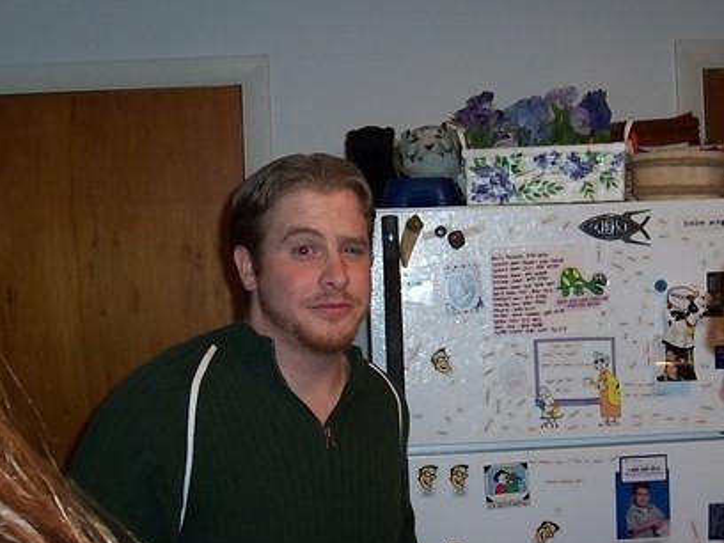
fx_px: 1213
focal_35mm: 58
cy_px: 280
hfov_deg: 33.2
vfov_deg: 25.2
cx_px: 383
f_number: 2.8
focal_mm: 5.6
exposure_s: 1/60
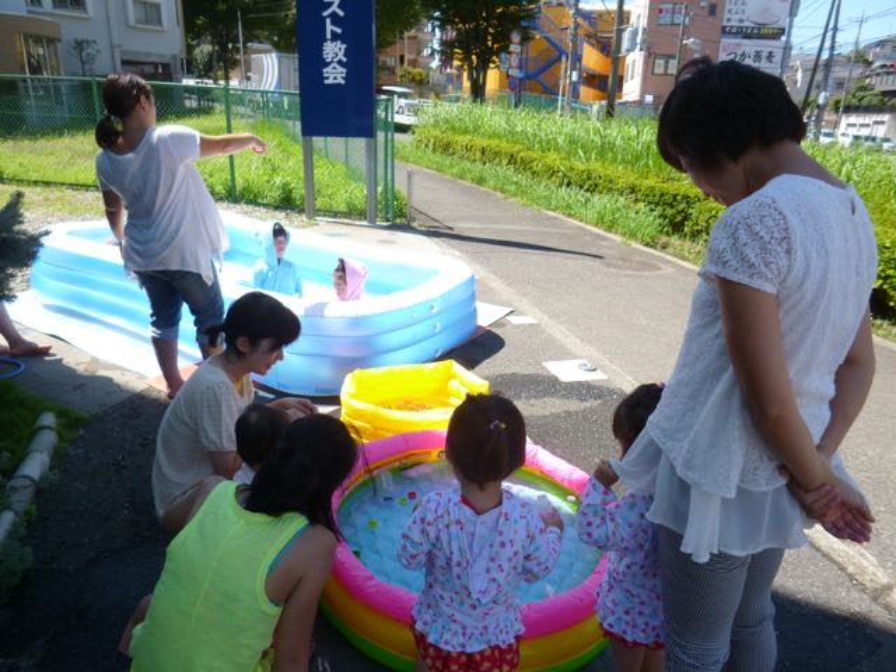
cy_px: 336
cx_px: 448
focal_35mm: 24
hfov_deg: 71.6
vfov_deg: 56.8
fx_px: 621
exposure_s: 1/800
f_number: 2.5
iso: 100
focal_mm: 4.3
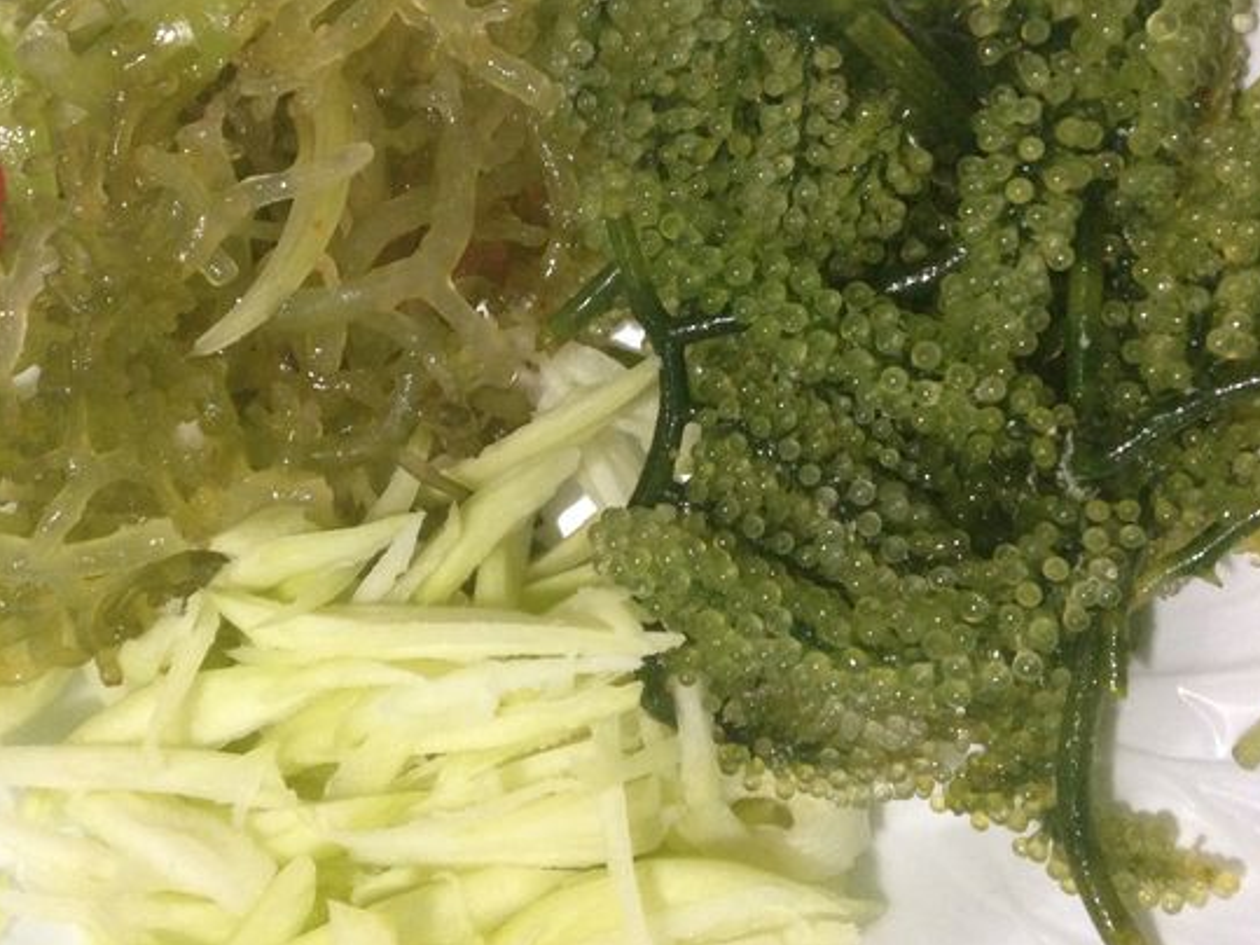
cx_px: 503
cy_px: 379
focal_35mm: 49
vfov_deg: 29.6
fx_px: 1783
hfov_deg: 38.8
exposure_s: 1/20
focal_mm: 4.12
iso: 320
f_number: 2.4
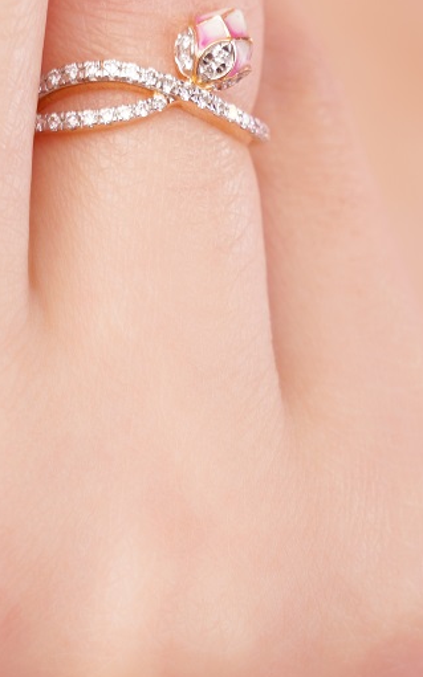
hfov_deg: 3.9
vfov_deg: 6.2
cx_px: 170
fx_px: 6258
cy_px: 187
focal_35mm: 339
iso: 125
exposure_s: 1/100
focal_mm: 105
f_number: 9
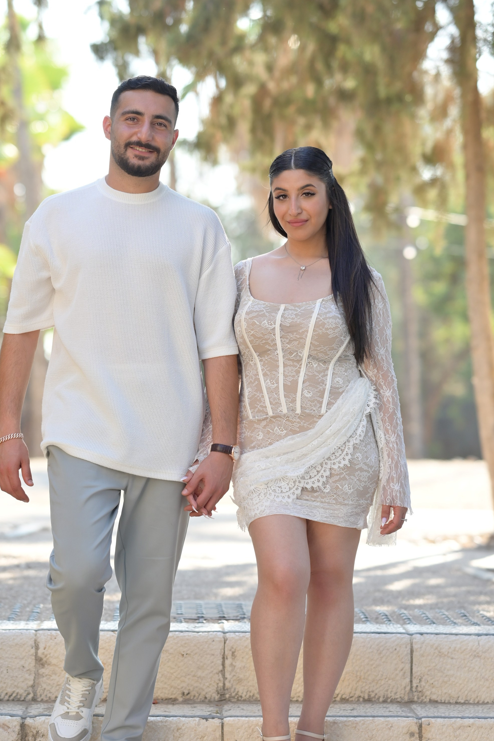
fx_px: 2429
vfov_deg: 17.3
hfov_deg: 11.6
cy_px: 360
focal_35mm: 118
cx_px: 166
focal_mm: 85
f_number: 2.5
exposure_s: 1/640
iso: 200
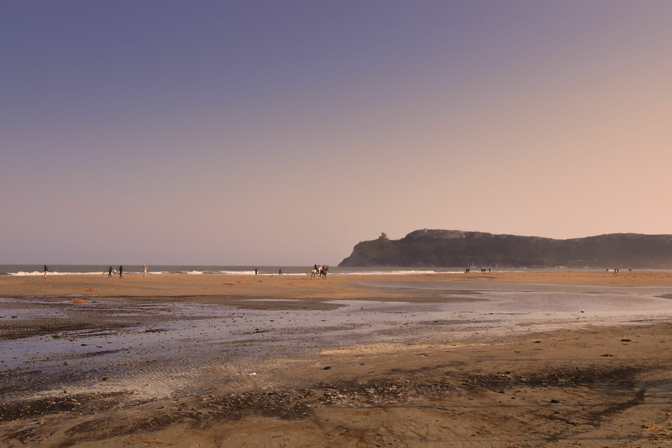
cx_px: 336
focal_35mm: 35
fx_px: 653
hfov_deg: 54.4
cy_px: 224
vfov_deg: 37.9
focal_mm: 23.2
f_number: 10
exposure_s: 1/250
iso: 200
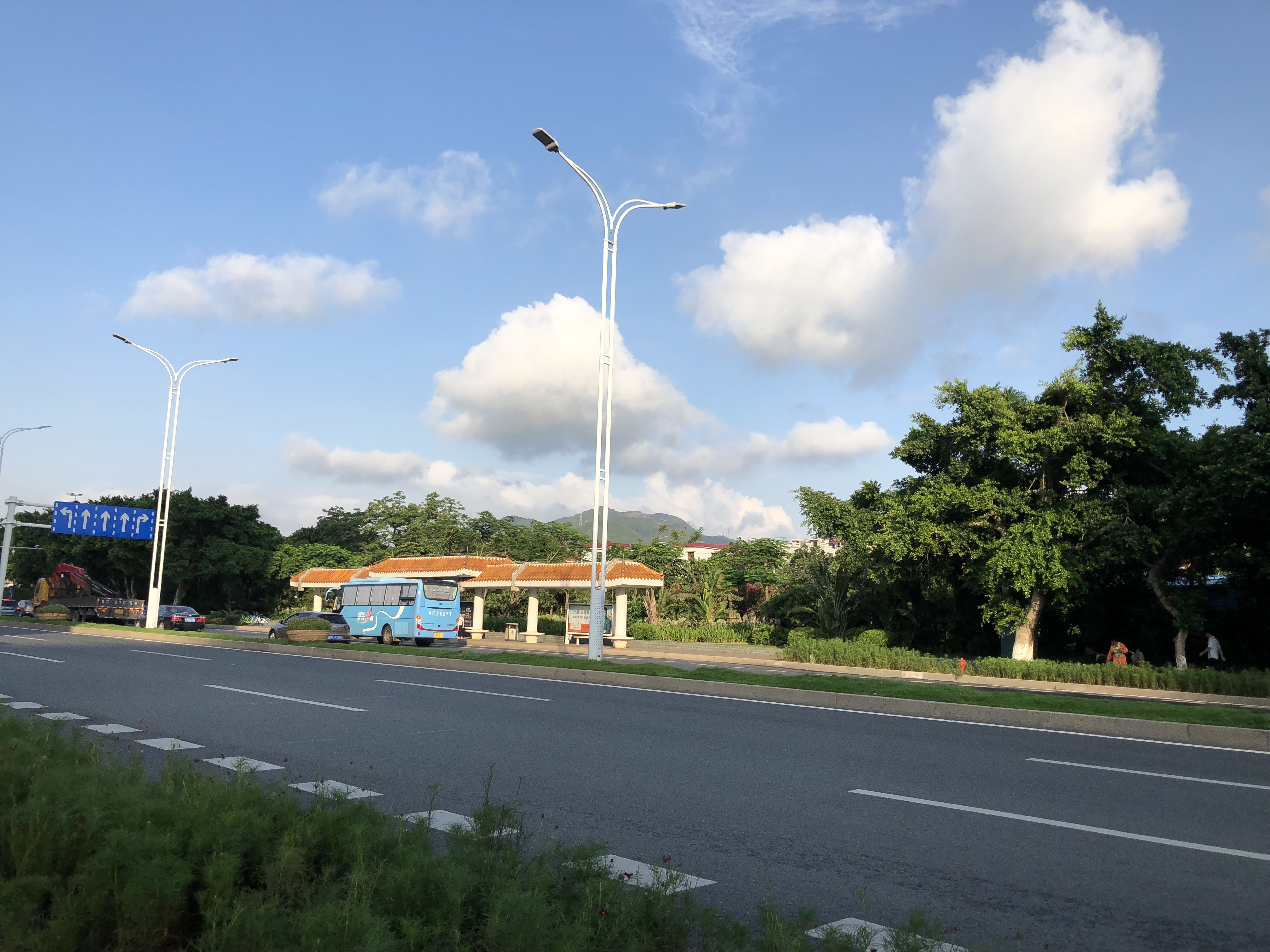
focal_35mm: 29
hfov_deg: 61.7
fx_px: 1064
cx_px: 635
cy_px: 476
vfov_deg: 48.2
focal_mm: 3.99
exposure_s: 1/2183
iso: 20
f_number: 1.8
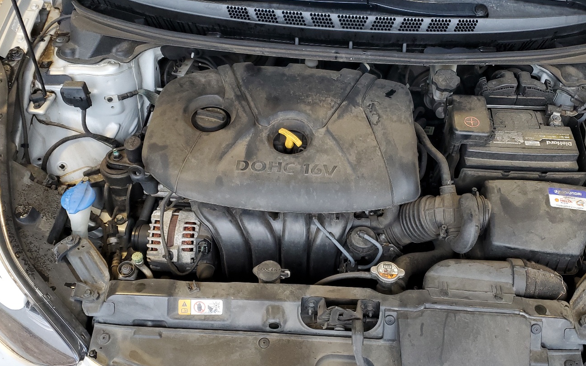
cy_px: 198
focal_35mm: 34
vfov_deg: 37.3
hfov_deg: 56.5
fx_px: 543
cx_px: 336
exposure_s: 1/60.2
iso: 90
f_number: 1.5
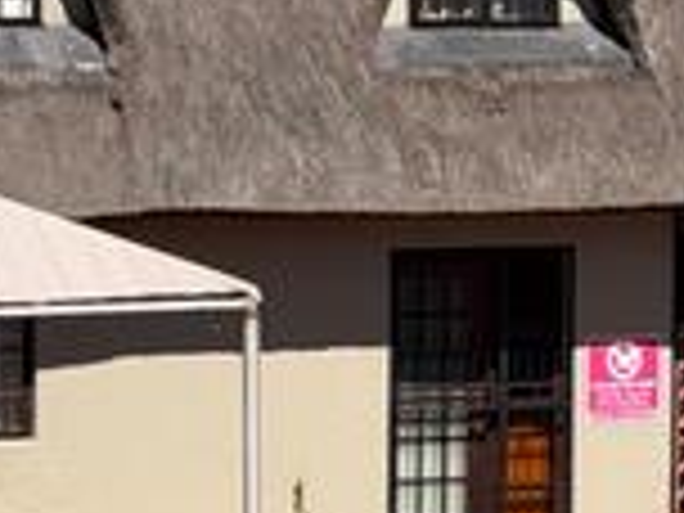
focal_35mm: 253
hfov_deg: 7.8
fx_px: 4999
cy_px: 387
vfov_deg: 5.9
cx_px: 544
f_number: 1.78
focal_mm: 6.76
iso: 64
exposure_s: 1/5208
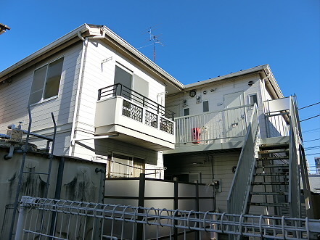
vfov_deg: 54.9
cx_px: 160
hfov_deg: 69.4
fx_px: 231
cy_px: 120
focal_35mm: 25
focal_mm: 5.4
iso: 80
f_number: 7.9
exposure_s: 1/160
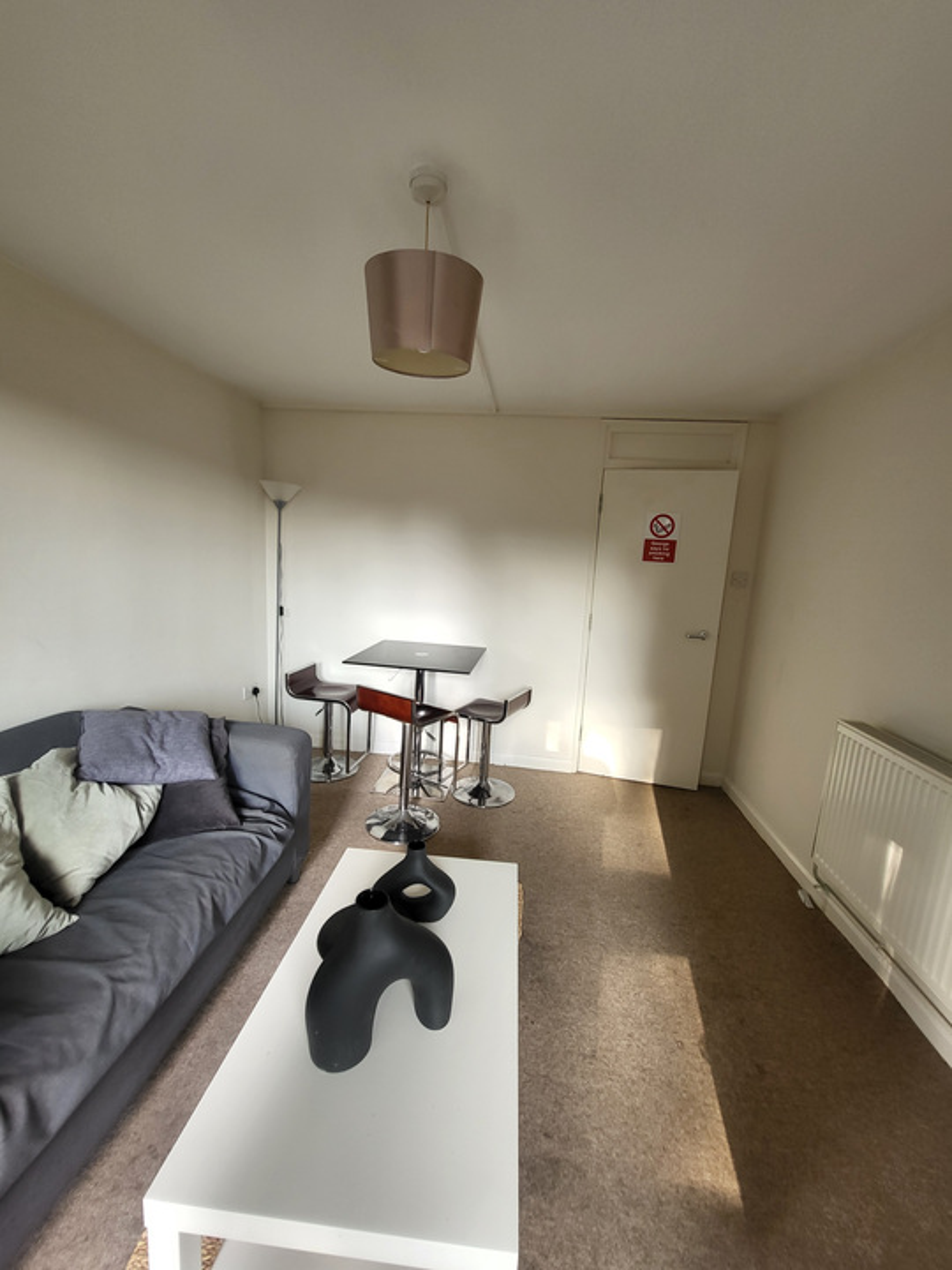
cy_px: 635
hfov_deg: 89.9
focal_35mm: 13
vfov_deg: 106.2
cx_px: 476
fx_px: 477
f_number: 2.2
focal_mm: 1.74
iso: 80
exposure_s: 1/50
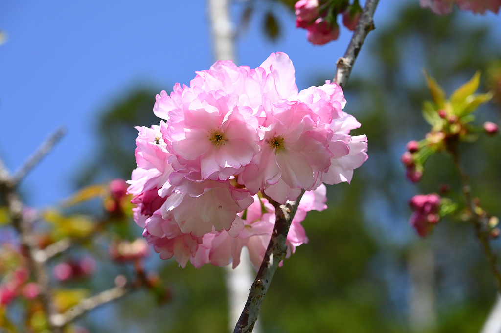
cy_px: 166
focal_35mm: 120
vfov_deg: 11.4
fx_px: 1669
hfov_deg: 17.1
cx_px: 250
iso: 1250
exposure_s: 1/1600
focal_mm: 120
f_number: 10
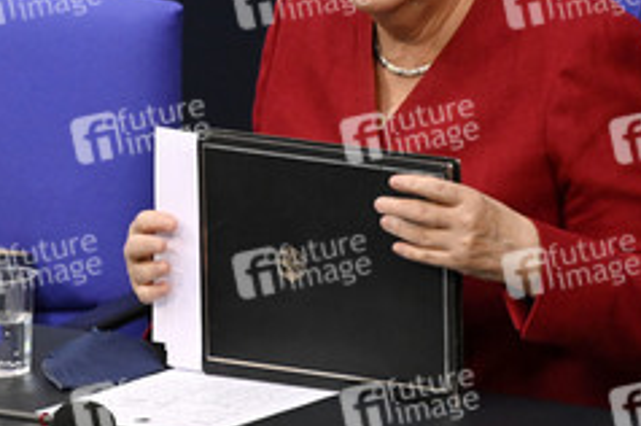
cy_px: 65
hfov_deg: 2.5
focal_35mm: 833
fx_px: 14812
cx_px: 338
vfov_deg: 1.6
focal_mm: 440
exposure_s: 1/320
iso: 6400
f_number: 5.6
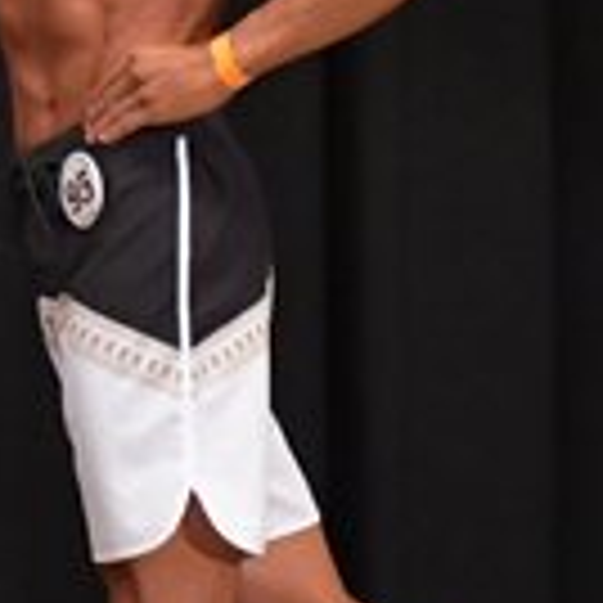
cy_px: 166
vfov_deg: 1.8
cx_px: 1199
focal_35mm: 996
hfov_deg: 1.8
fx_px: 19629
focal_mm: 135
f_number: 5.6
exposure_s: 1/400
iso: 6400
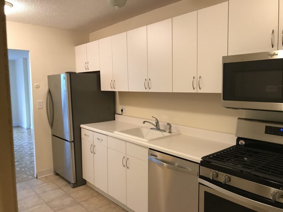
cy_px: 106
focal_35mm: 28
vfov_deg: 49.7
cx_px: 142
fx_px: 229
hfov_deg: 63.4
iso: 40
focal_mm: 3.99
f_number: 1.8
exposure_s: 1/15
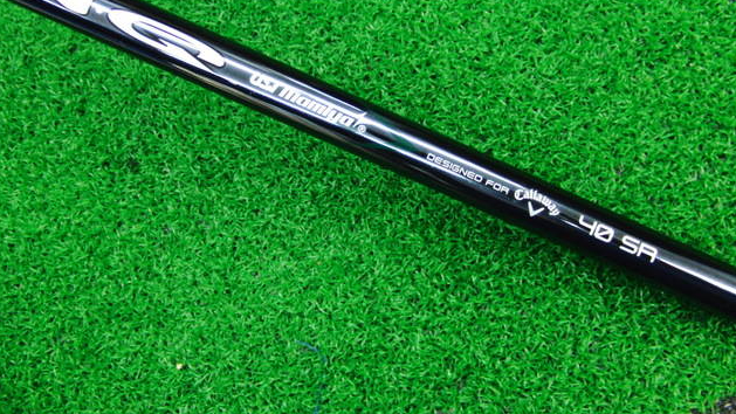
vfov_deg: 28.8
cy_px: 134
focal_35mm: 41
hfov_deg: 49.4
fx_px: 800
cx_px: 364
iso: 400
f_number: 3.6
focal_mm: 6.42
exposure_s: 1/25
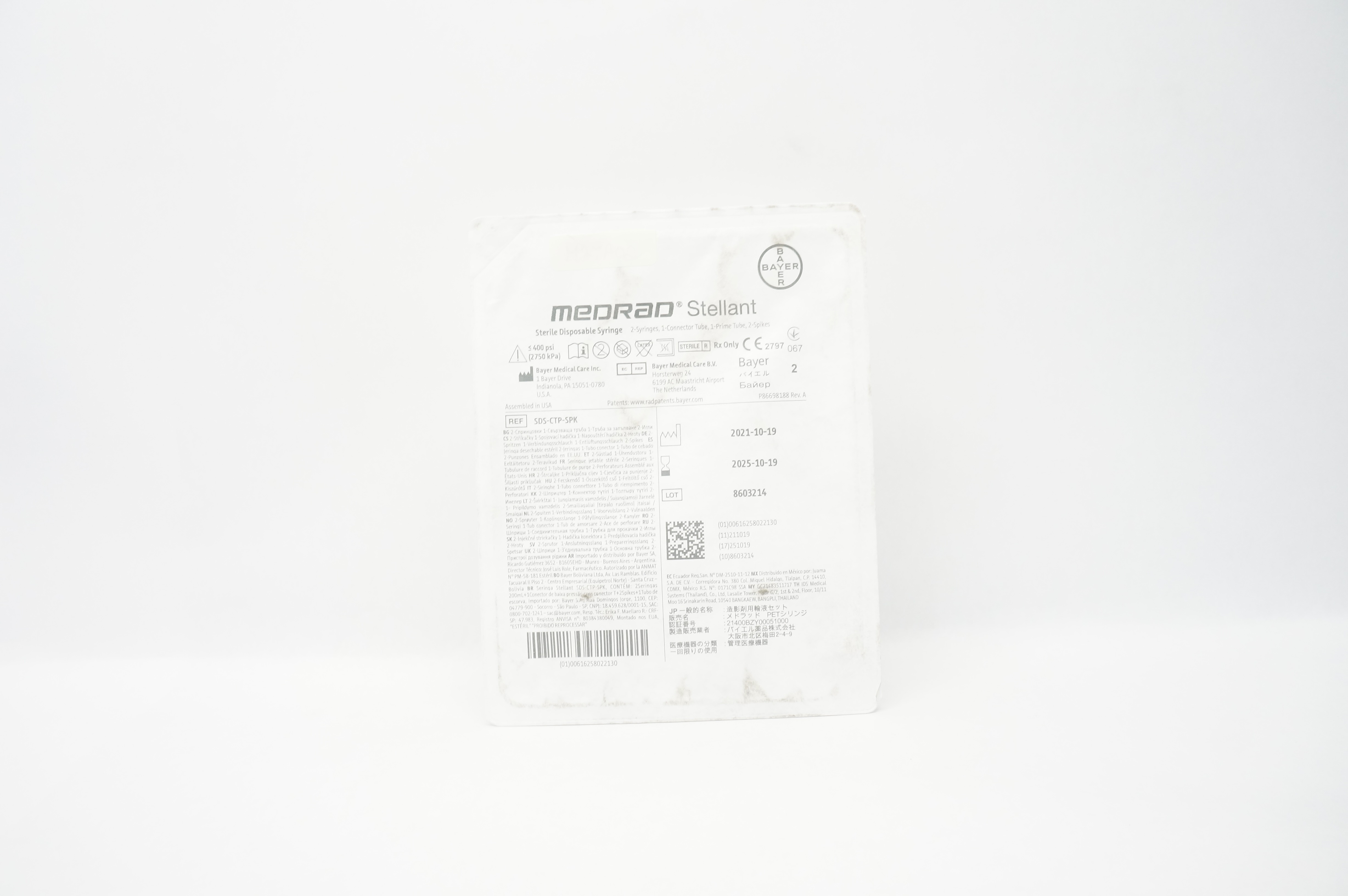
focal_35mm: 27
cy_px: 448
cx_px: 674
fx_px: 1010
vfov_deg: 47.8
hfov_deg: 67.4
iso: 800
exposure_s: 1/80
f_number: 5
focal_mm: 18
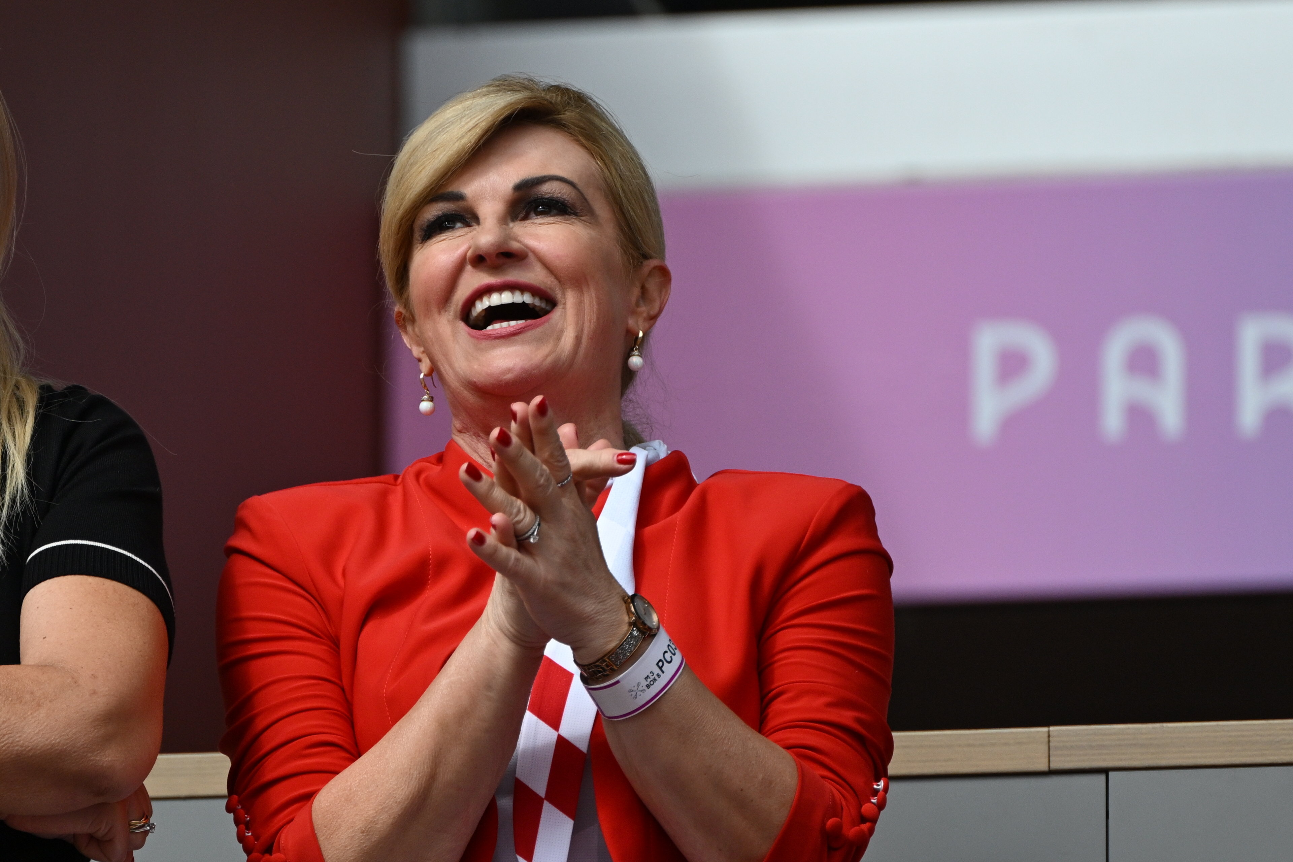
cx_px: 646
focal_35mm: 400
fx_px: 14366
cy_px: 431
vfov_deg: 3.4
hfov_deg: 5.2
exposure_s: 1/3200
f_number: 4
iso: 400
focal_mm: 400
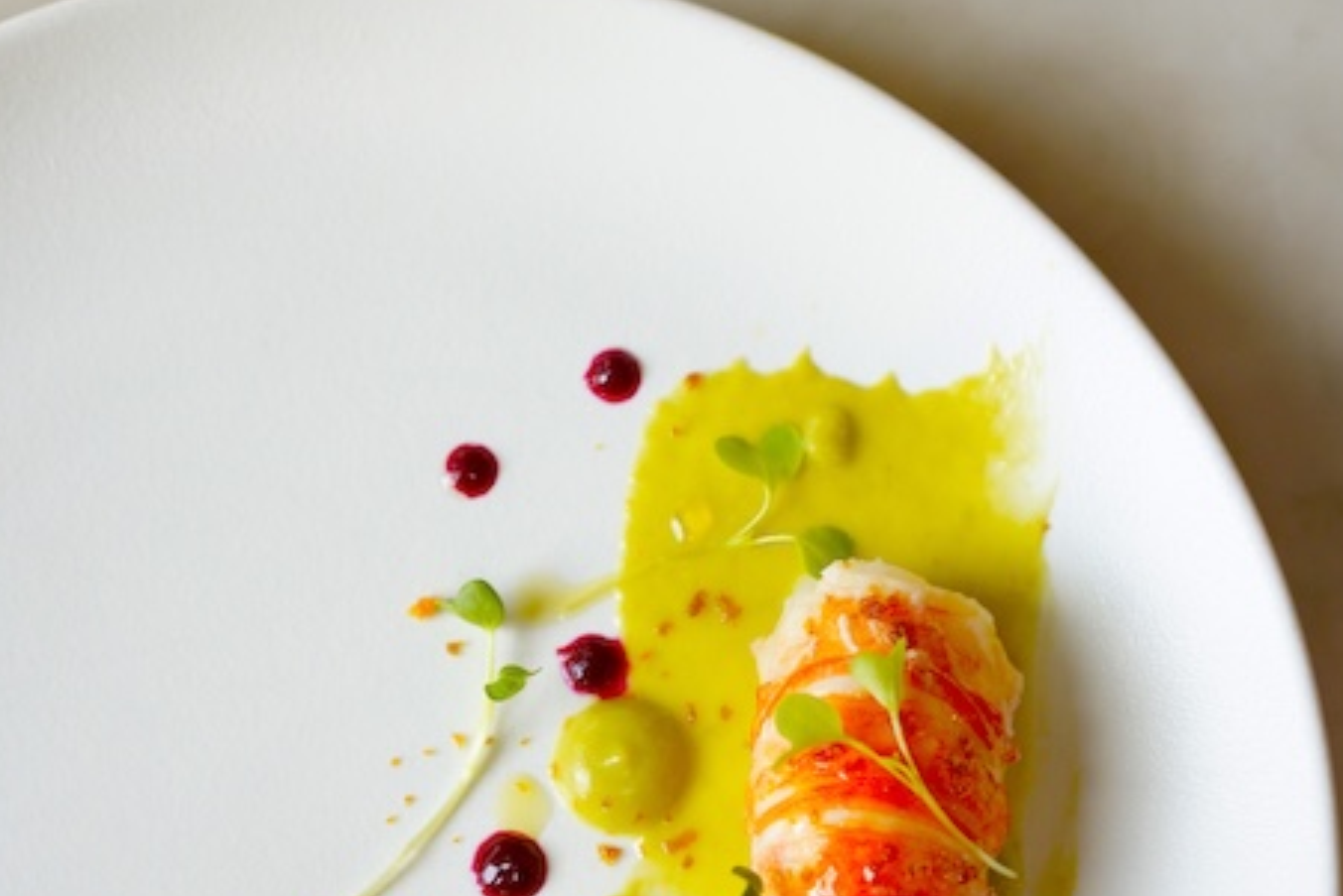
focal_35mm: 122
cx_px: 542
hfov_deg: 16.8
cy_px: 883
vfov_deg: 11.1
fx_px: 4552
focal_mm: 55
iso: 640
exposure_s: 1/200
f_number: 2.8
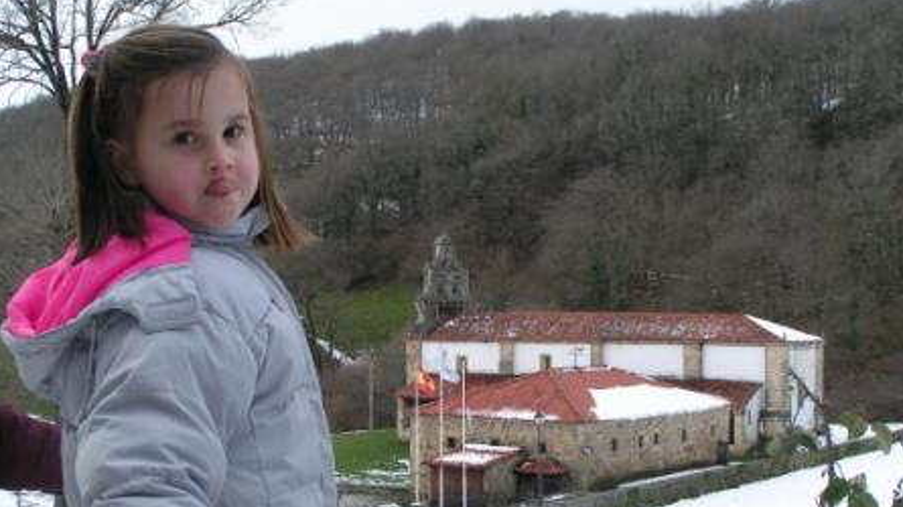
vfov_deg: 21.0
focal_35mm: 57
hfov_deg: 36.6
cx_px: 450
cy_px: 333
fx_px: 1364
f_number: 5.6
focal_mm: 8
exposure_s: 1/200
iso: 50
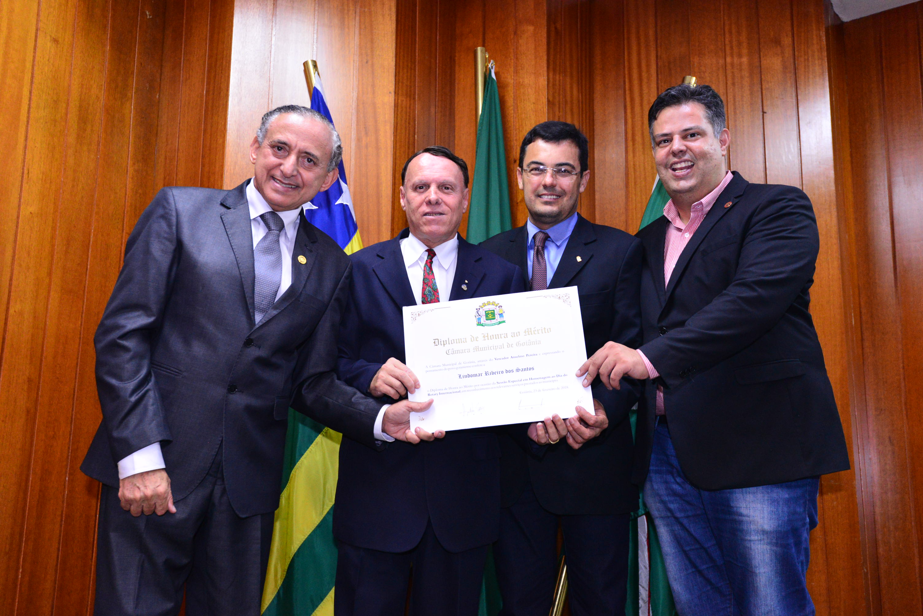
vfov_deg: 37.9
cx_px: 462
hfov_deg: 54.4
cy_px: 308
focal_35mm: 35
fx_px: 898
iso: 3200
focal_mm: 35
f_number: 4
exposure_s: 1/125
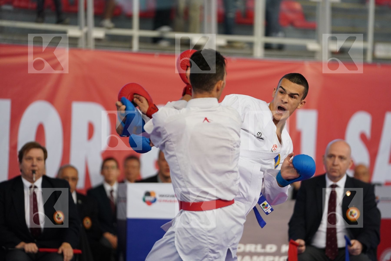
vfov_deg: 7.3
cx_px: 196
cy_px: 130
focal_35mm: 187
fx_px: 2031
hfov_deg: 11.0
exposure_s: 1/1000
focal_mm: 187
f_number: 2.8
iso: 2000
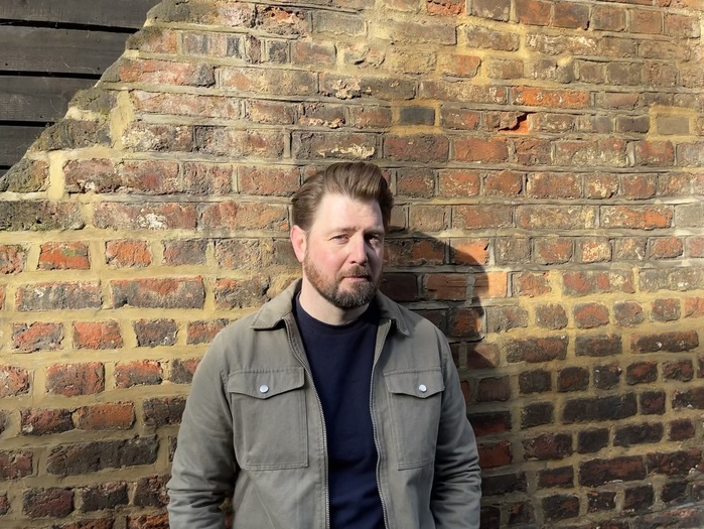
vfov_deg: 51.4
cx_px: 361
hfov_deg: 65.3
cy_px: 262
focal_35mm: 27
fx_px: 549
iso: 32
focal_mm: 5.1
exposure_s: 1/2165
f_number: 1.6
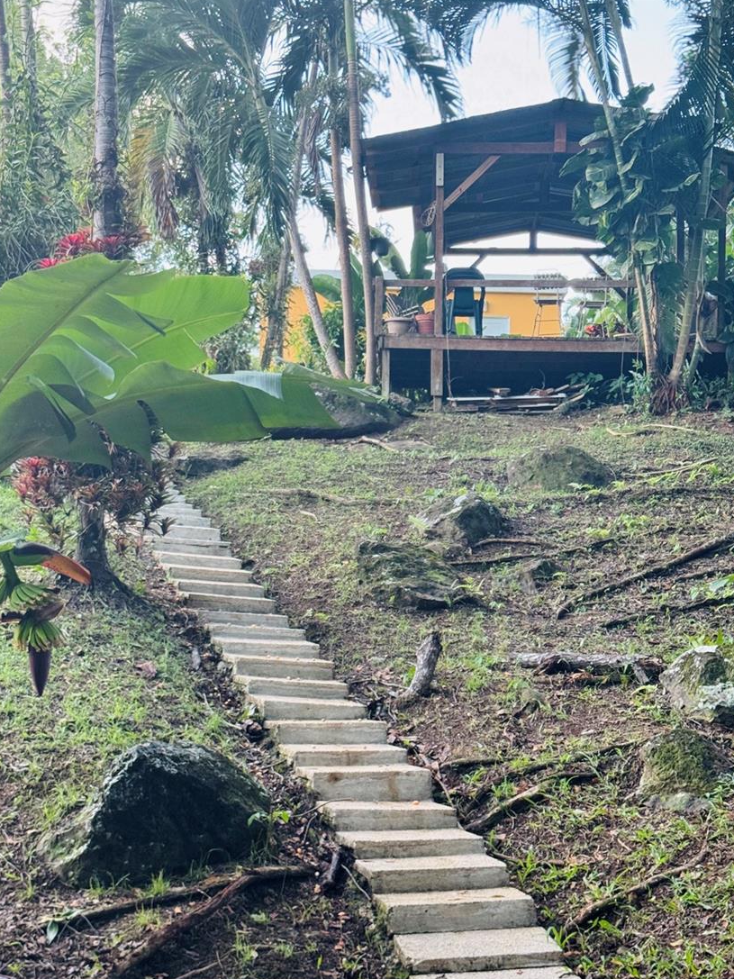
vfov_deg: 36.1
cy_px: 535
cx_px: 374
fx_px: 1499
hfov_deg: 27.5
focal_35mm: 53
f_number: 1.78
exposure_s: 1/60
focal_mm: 6.76
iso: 200
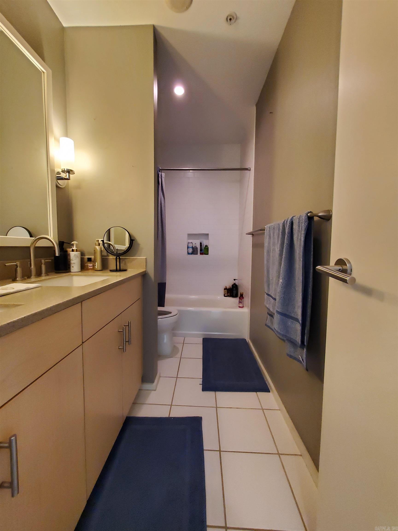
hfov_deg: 89.9
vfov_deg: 106.2
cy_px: 266
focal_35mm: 13
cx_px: 199
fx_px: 199
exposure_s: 1/30
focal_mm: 1.8
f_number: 2.2
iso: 500
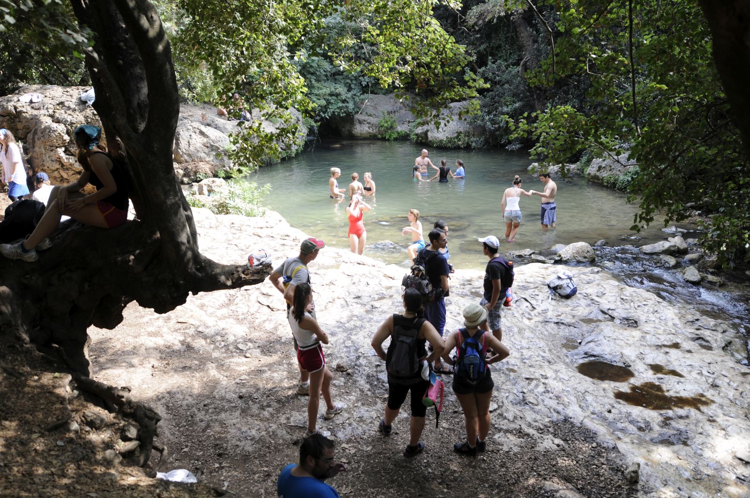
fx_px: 749
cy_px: 249
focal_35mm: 36
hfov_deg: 53.2
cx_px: 375
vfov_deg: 36.8
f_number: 2.8
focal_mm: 24
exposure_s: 1/250
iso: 200
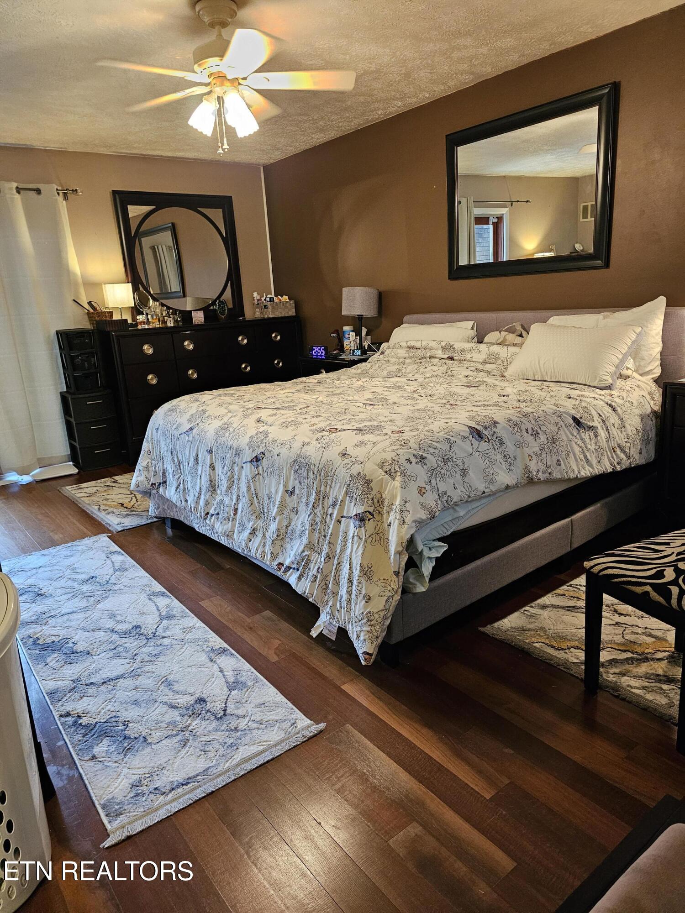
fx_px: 607
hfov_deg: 58.9
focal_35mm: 23
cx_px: 342
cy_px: 456
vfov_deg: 73.9
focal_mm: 6.3
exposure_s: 1/120
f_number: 1.7
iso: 800
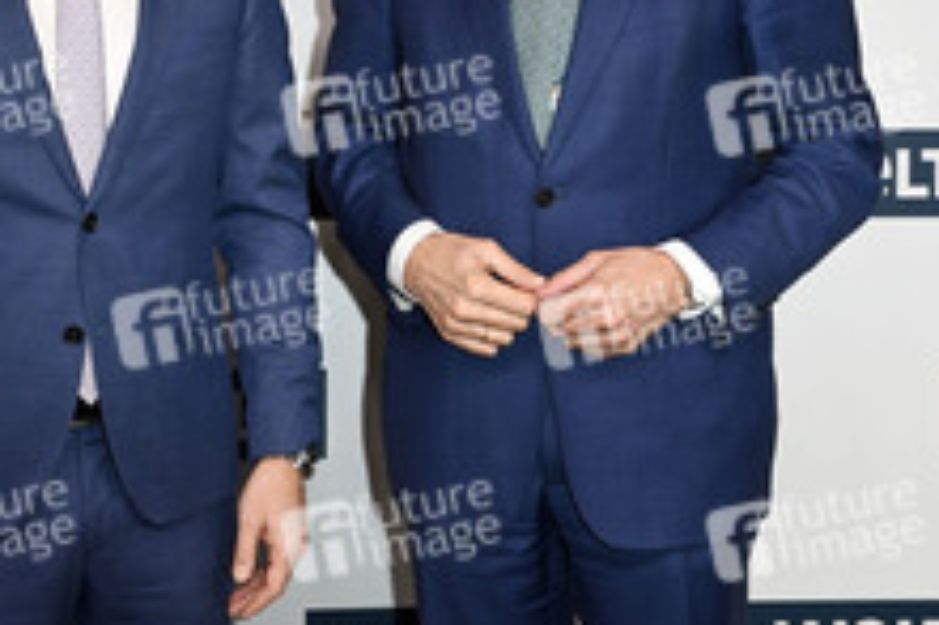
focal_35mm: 106
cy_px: 0
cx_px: 278
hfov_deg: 19.2
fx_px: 2763
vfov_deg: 12.7
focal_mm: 52
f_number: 5.6
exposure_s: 1/250
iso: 1250
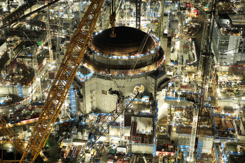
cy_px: 82
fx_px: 340
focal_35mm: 50
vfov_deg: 27.0
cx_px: 122
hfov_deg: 39.6
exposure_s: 1/30
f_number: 2.8
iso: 1600
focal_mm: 50
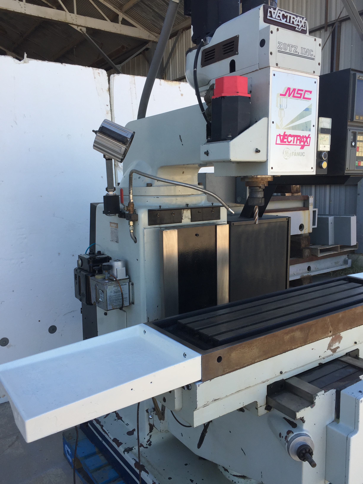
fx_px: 405
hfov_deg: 48.2
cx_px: 182
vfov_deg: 61.7
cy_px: 242
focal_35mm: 29
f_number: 2.2
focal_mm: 4.15
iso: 32
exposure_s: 1/599
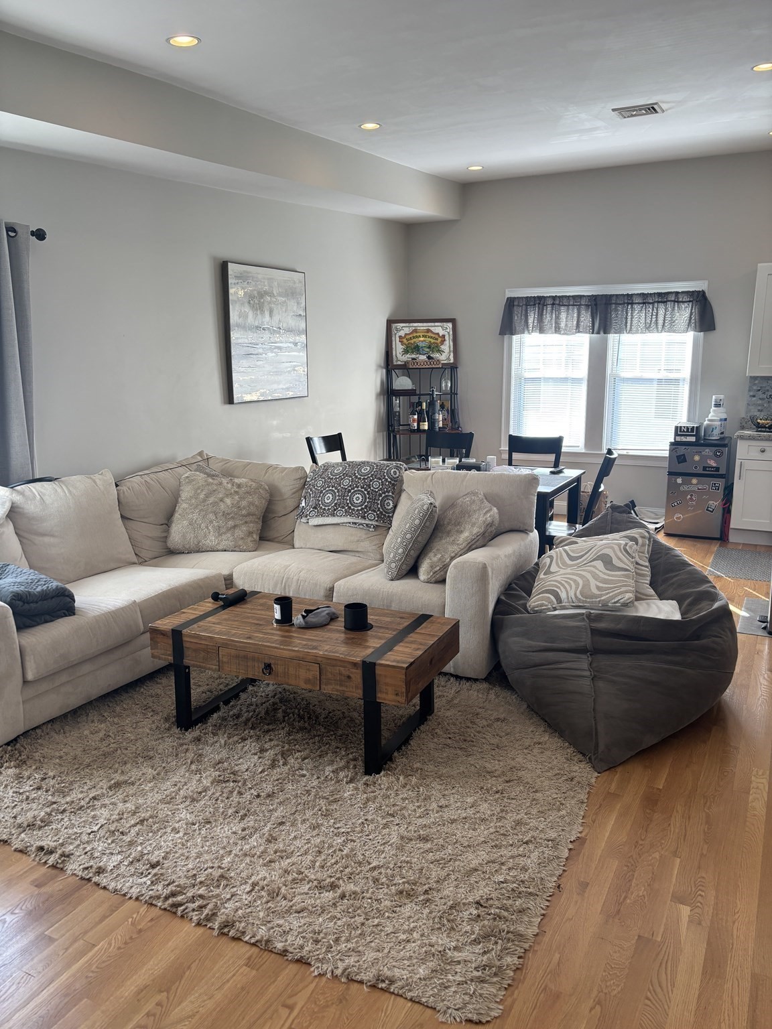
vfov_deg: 67.3
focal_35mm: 26
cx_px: 386
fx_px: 773
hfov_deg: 53.1
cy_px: 514
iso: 80
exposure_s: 1/120
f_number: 1.6
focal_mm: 5.96
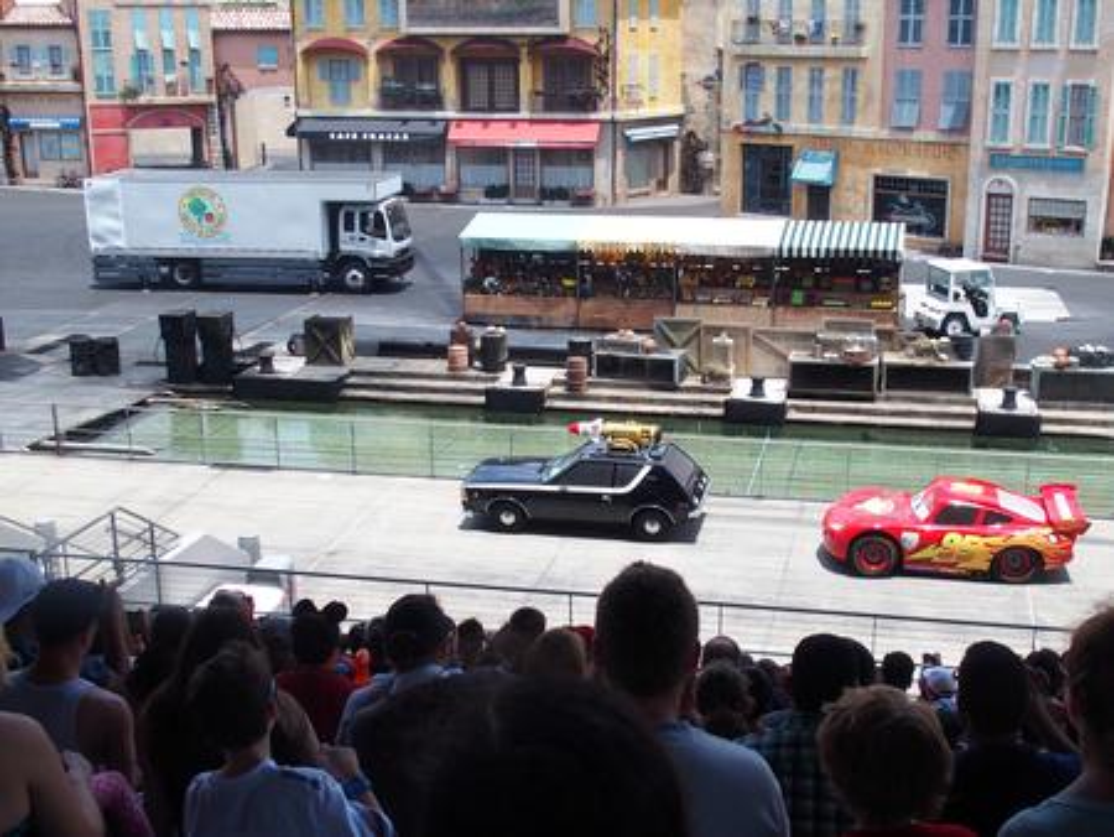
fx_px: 1352
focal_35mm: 42
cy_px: 418
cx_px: 557
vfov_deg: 34.4
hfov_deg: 44.8
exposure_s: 1/1000
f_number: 3.2
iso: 125
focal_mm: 9
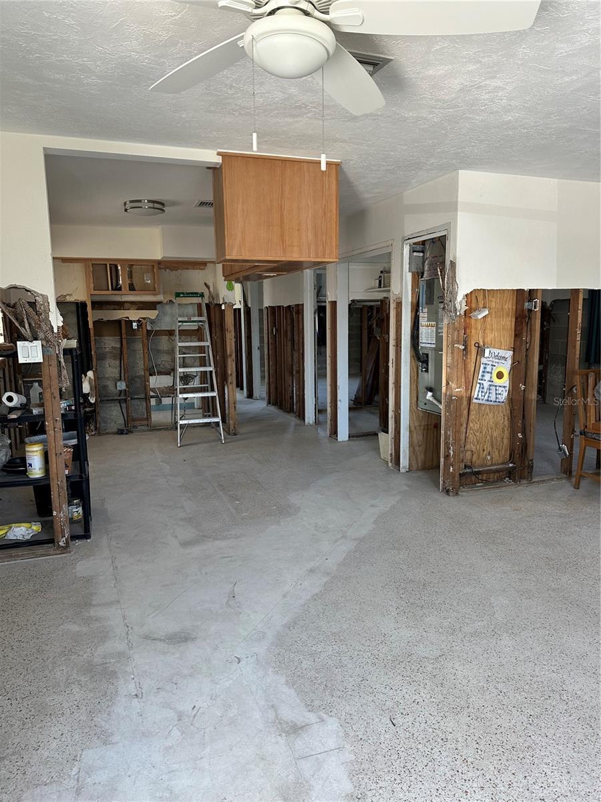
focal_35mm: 24
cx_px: 300
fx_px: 556
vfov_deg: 71.6
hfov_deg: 56.8
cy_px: 401
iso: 125
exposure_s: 1/121
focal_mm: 6.86
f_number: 1.78
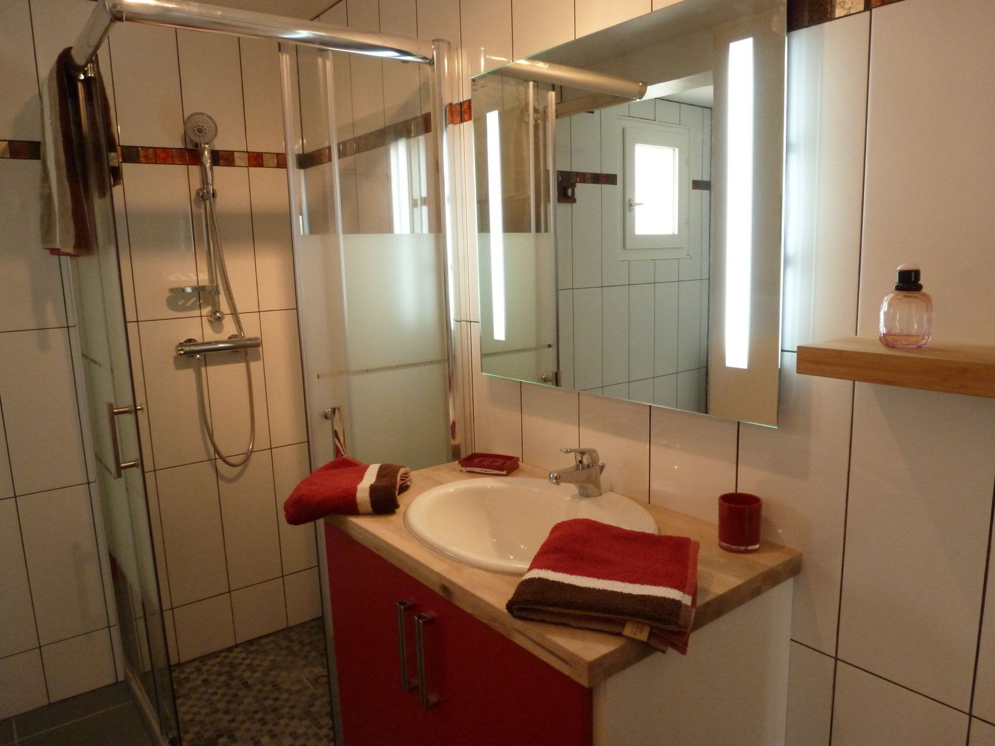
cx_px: 498
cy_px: 373
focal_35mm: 24
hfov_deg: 71.6
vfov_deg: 56.8
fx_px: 690
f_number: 3.3
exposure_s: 1/50
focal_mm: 4.3
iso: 400
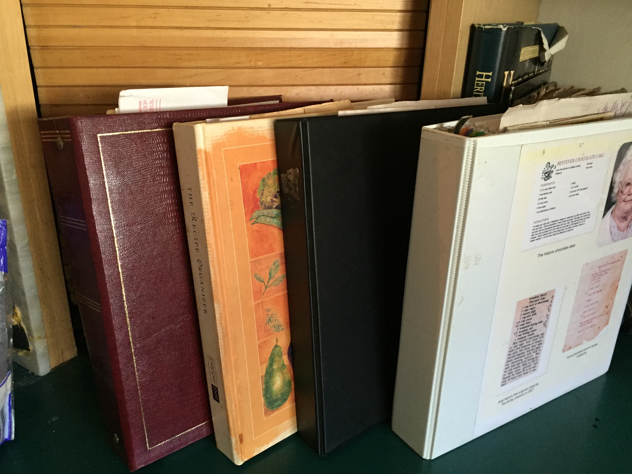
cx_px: 316
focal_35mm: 29
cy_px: 237
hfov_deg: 61.7
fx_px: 529
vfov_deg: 48.2
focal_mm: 4.15
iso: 250
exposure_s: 1/30
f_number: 2.2
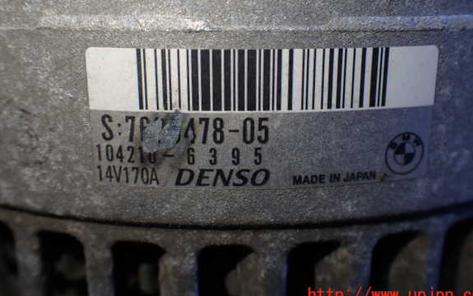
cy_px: 120
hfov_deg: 49.2
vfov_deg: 31.9
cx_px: 246
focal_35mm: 40
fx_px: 516
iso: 125
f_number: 2.5
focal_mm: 6.37
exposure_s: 1/160
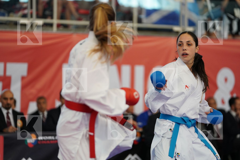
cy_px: 80
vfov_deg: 8.1
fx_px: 1133
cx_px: 120
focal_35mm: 170
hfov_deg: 12.1
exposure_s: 1/1000
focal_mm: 170
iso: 1600
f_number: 2.8
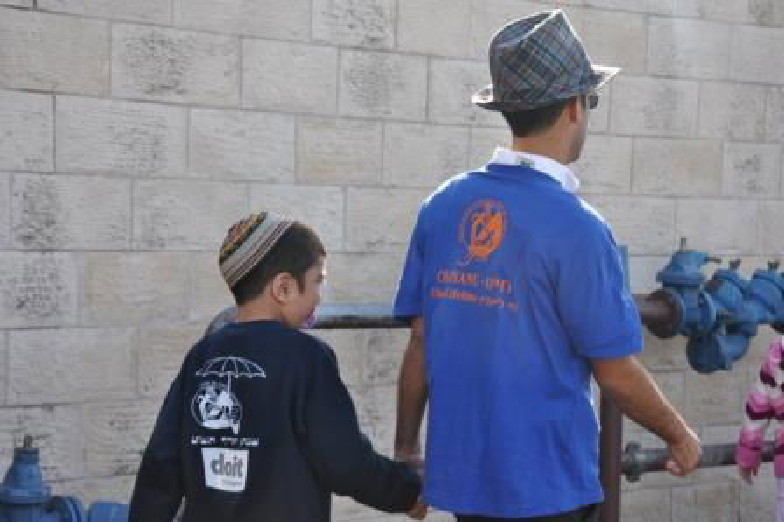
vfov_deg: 18.9
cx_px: 392
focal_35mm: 72
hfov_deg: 28.1
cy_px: 261
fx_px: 1567
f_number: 6.3
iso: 200
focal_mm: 48
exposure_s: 1/160
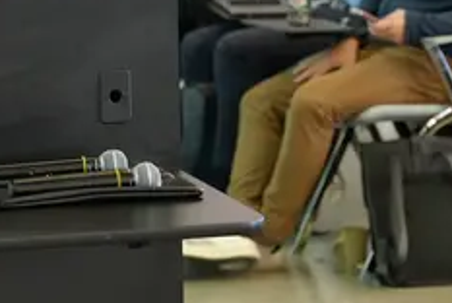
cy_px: -120
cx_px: 192
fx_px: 3432
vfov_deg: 5.0
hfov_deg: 7.5
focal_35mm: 273
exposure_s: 1/160
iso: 4000
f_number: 4
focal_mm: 83
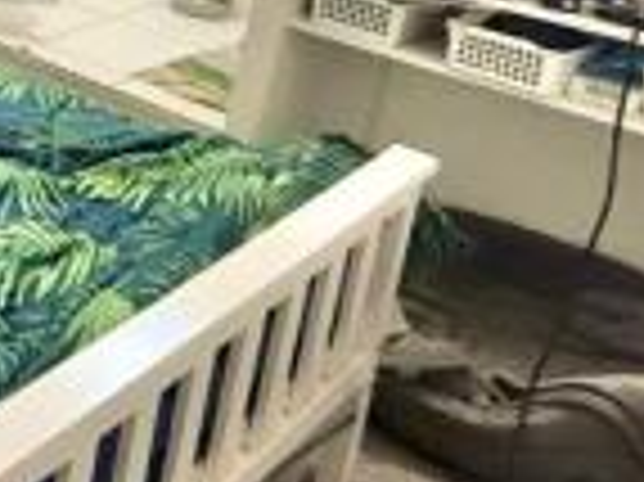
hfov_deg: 21.6
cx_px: -516
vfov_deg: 22.4
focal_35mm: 57
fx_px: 1060
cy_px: -173
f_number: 2.2
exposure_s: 1/50
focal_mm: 2.22
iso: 500
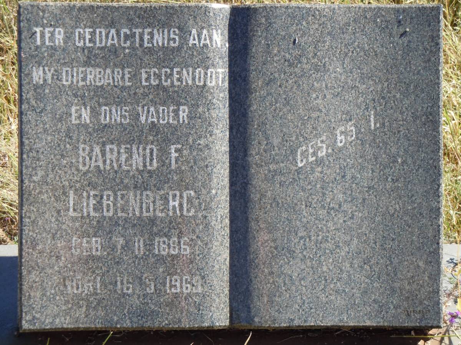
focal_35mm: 102
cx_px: 230
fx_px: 1358
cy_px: 172
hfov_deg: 19.3
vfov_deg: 14.5
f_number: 4.5
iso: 200
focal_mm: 18.3
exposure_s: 1/500
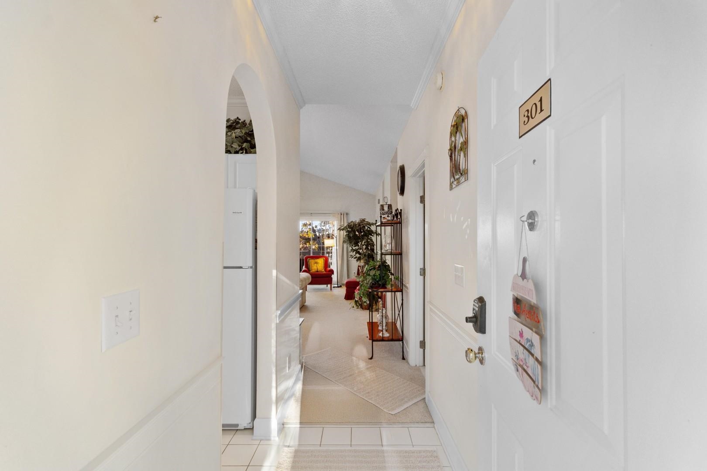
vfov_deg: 77.3
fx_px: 295
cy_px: 236
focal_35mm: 15
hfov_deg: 100.4
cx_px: 354
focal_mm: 10
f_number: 4.5
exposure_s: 1/20
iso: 100
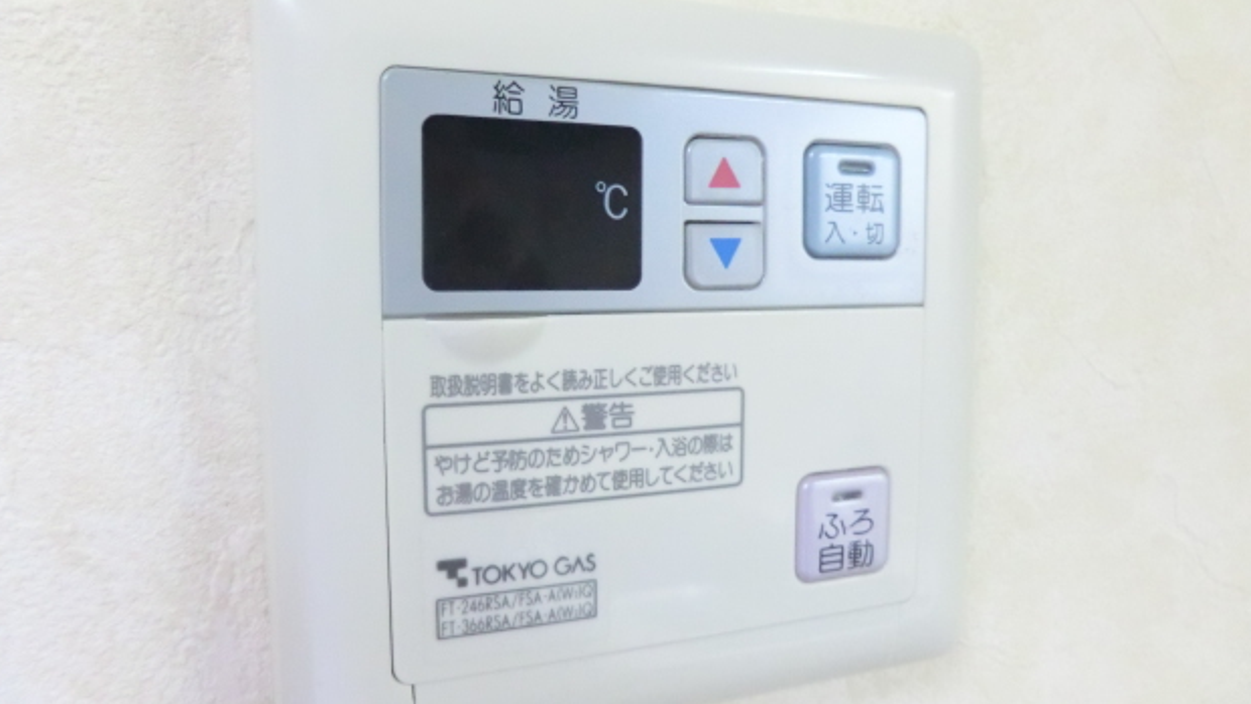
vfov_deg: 42.9
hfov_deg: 69.8
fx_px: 896
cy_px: 351
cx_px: 615
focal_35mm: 27
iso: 800
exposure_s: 1/40
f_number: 3.2
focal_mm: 4.3
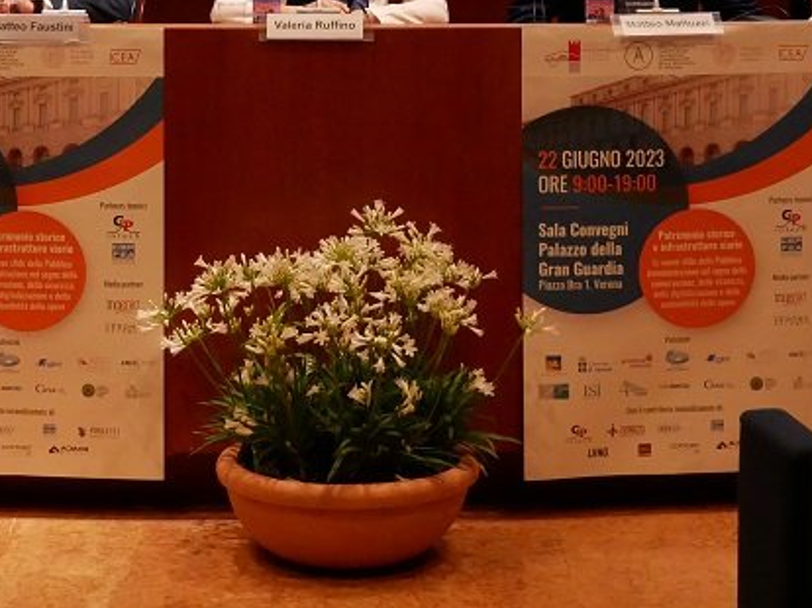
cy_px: -78
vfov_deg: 14.5
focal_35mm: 99
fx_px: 2321
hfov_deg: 19.8
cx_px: 331
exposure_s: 1/50
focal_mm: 20
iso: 3200
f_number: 4.1
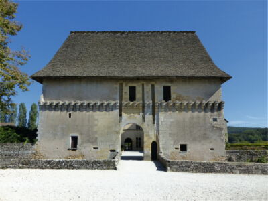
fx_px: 232
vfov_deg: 46.8
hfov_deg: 60.0
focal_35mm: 30
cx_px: 134
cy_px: 100
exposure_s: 1/2000
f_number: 2.8
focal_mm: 5.4
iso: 200
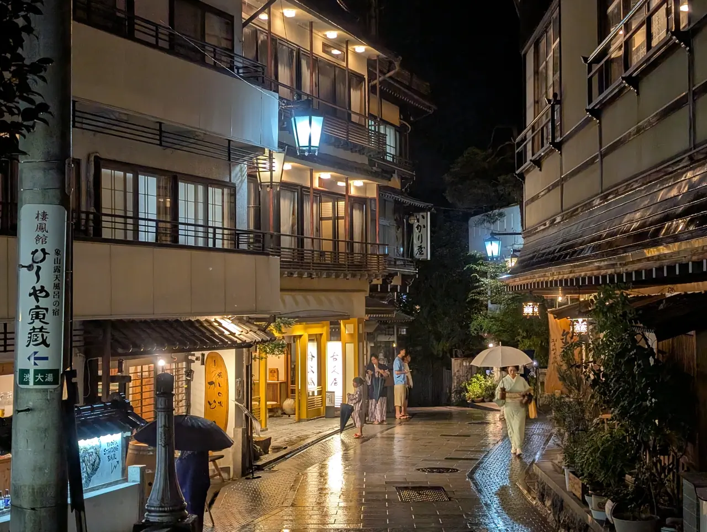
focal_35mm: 49
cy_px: 266
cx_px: 354
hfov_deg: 38.9
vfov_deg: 29.8
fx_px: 1002
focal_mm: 6.9
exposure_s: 1/34.6
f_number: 1.68
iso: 122
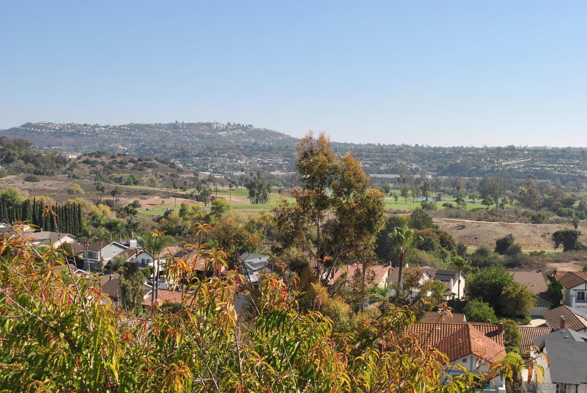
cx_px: 294
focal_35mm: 48
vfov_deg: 28.2
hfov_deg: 41.1
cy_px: 196
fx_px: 784
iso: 100
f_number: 8
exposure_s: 1/250
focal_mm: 32
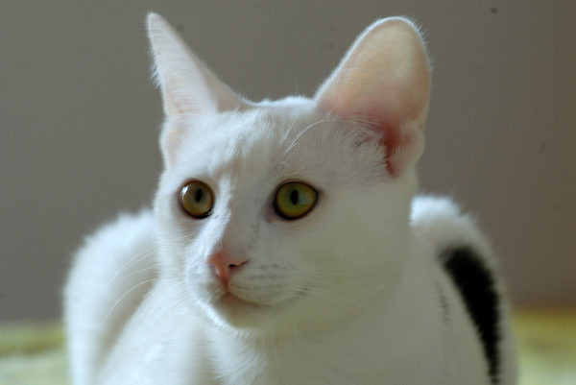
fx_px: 3242
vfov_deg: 6.8
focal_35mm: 202
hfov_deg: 10.2
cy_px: 192
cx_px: 288
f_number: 10
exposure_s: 1/8
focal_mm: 135
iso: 320
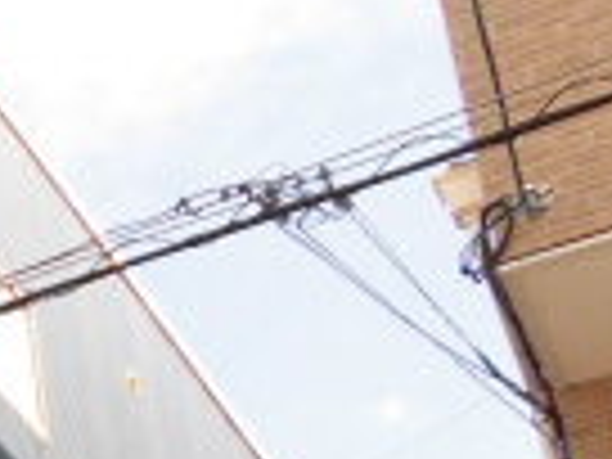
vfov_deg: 12.1
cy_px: 810
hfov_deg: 13.6
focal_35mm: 113
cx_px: -774
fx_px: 1998
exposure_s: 1/500
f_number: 3.1
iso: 100
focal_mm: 4.3
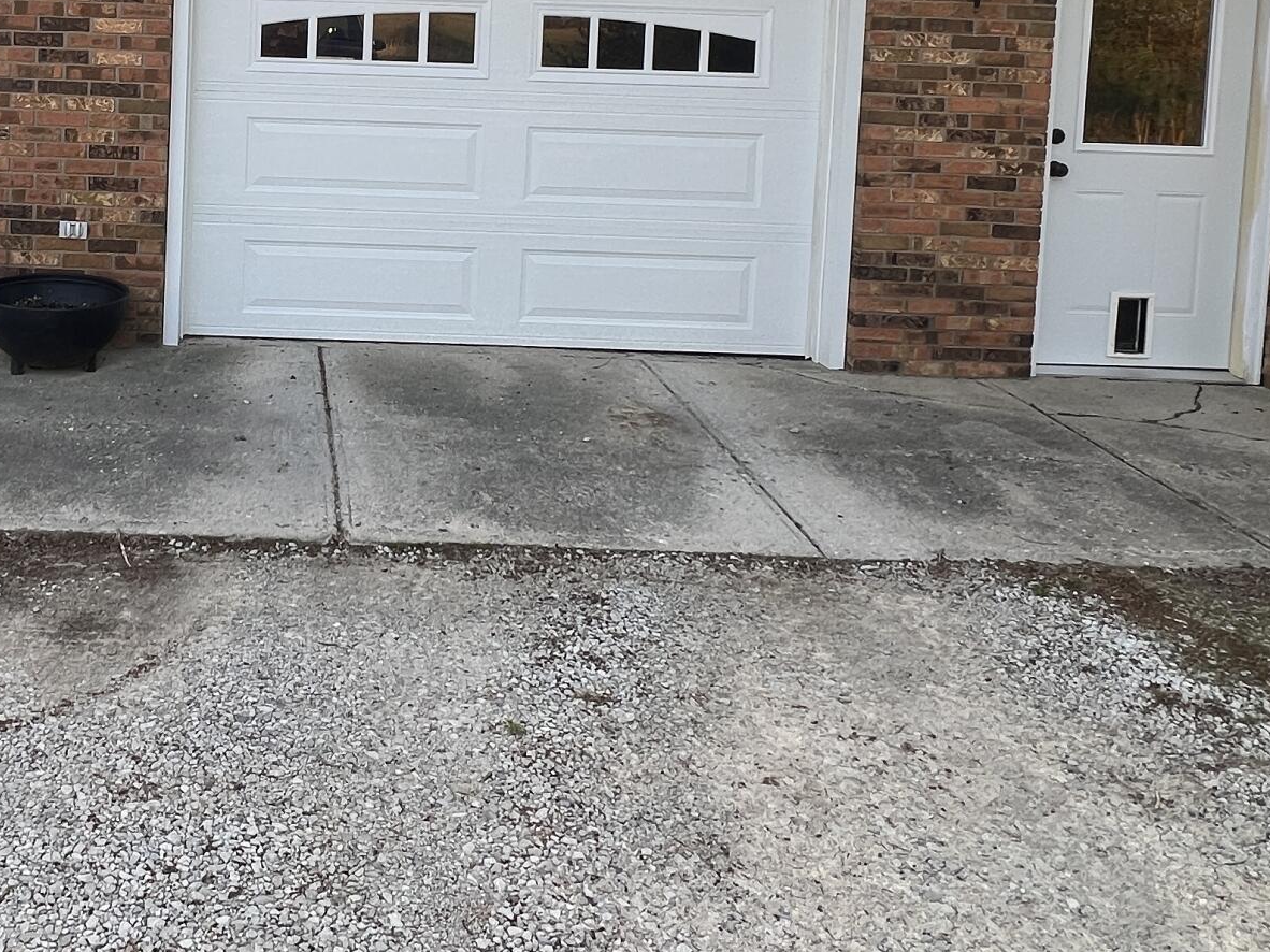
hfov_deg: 52.5
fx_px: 1210
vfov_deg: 40.1
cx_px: 292
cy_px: 118
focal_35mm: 33
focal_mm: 1.57
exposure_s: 1/159
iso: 32
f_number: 1.8
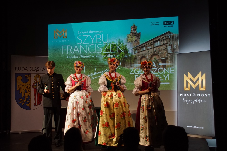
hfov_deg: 43.6
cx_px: 114
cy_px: 76
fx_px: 284
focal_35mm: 45
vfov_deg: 29.9
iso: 1250
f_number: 4.5
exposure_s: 1/160
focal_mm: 30
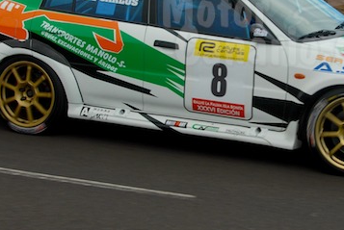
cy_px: 48
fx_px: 996
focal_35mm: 104
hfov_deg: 19.5
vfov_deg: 13.1
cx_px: 259
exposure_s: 1/250
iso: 200
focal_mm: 31
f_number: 8
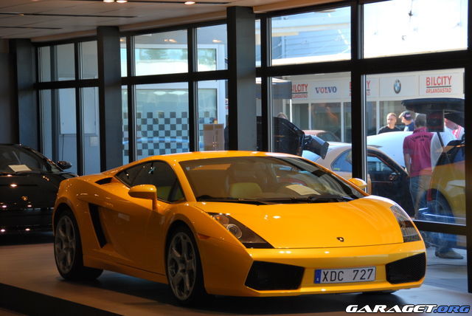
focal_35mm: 123
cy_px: 158
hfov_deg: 16.6
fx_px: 1614
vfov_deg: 11.2
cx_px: 236
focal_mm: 82
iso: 320
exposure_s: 1/125
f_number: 5.3
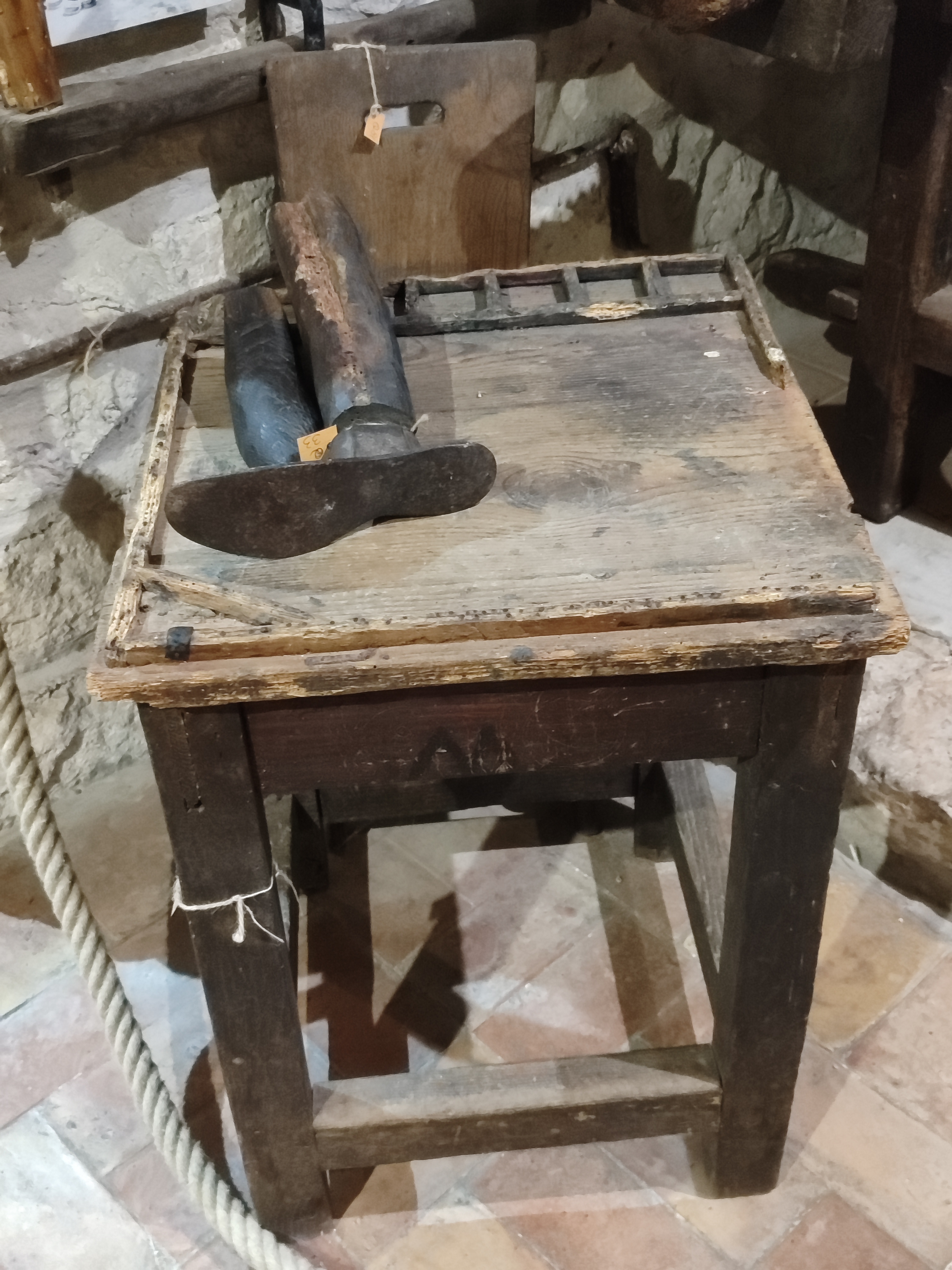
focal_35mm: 25
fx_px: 917
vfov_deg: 69.4
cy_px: 635
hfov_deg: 54.9
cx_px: 476
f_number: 1.89
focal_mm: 5.95
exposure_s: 1/17
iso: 3900
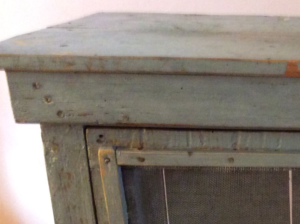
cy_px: 224
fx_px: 701
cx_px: 357
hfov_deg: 22.3
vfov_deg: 17.7
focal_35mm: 81
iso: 250
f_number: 2.4
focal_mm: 3.3
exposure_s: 1/17
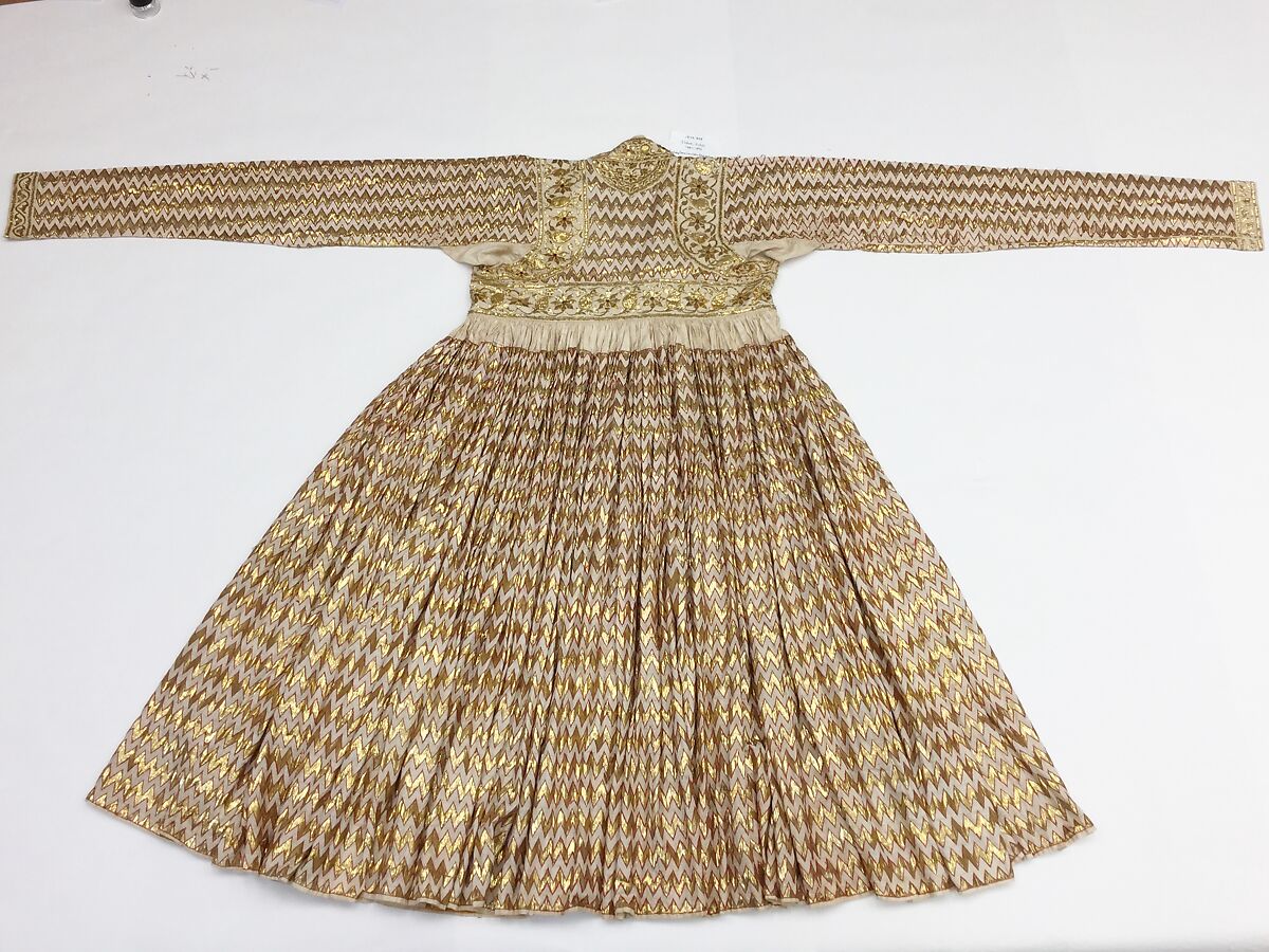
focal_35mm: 31
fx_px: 1136
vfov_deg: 45.4
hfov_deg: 58.4
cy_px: 476
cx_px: 634
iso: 25
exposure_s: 1/60
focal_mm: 3.3
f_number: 2.4
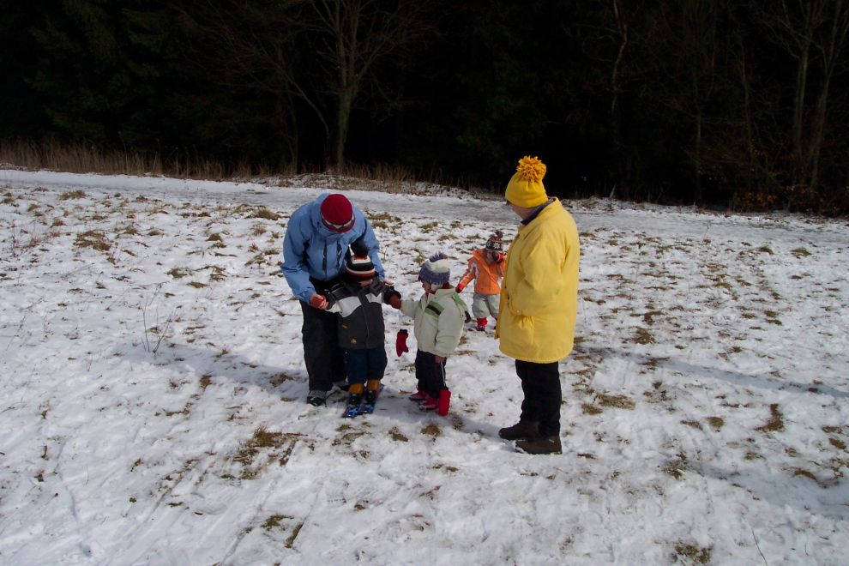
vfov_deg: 35.1
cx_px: 424
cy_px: 283
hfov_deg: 50.7
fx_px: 896
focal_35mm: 38
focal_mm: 8
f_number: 4.8
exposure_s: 1/1000
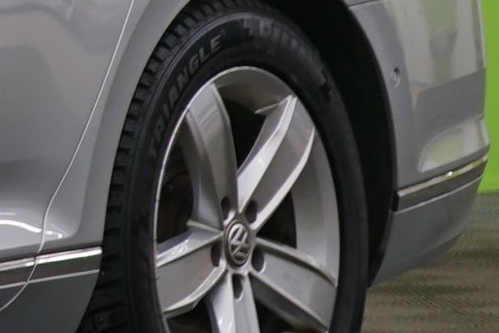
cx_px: -1176
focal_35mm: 360
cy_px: -222
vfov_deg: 3.8
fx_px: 4991
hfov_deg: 5.3
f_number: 4.5
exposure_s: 1/13
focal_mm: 47
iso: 400
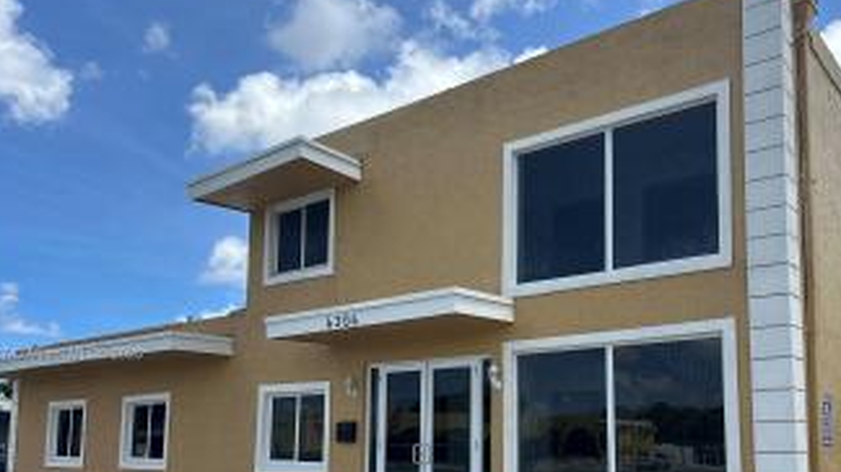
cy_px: 355
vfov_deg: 33.0
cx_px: 454
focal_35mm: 35
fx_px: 780
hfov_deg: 56.6
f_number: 1.5
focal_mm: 5.7
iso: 50
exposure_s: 1/3460
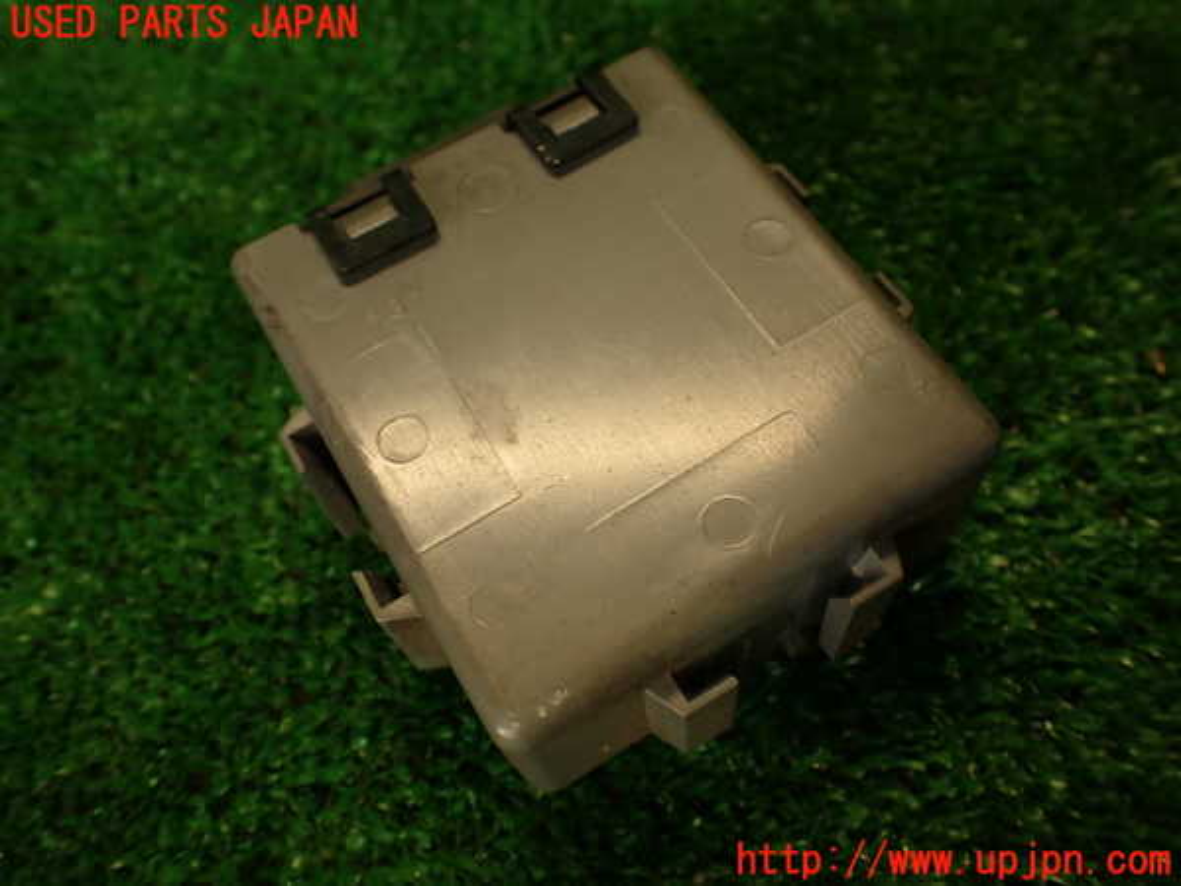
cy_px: 443
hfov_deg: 60.0
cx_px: 590
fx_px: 1024
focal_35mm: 30
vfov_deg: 46.8
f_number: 2.3
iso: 160
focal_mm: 5.4
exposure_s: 1/60
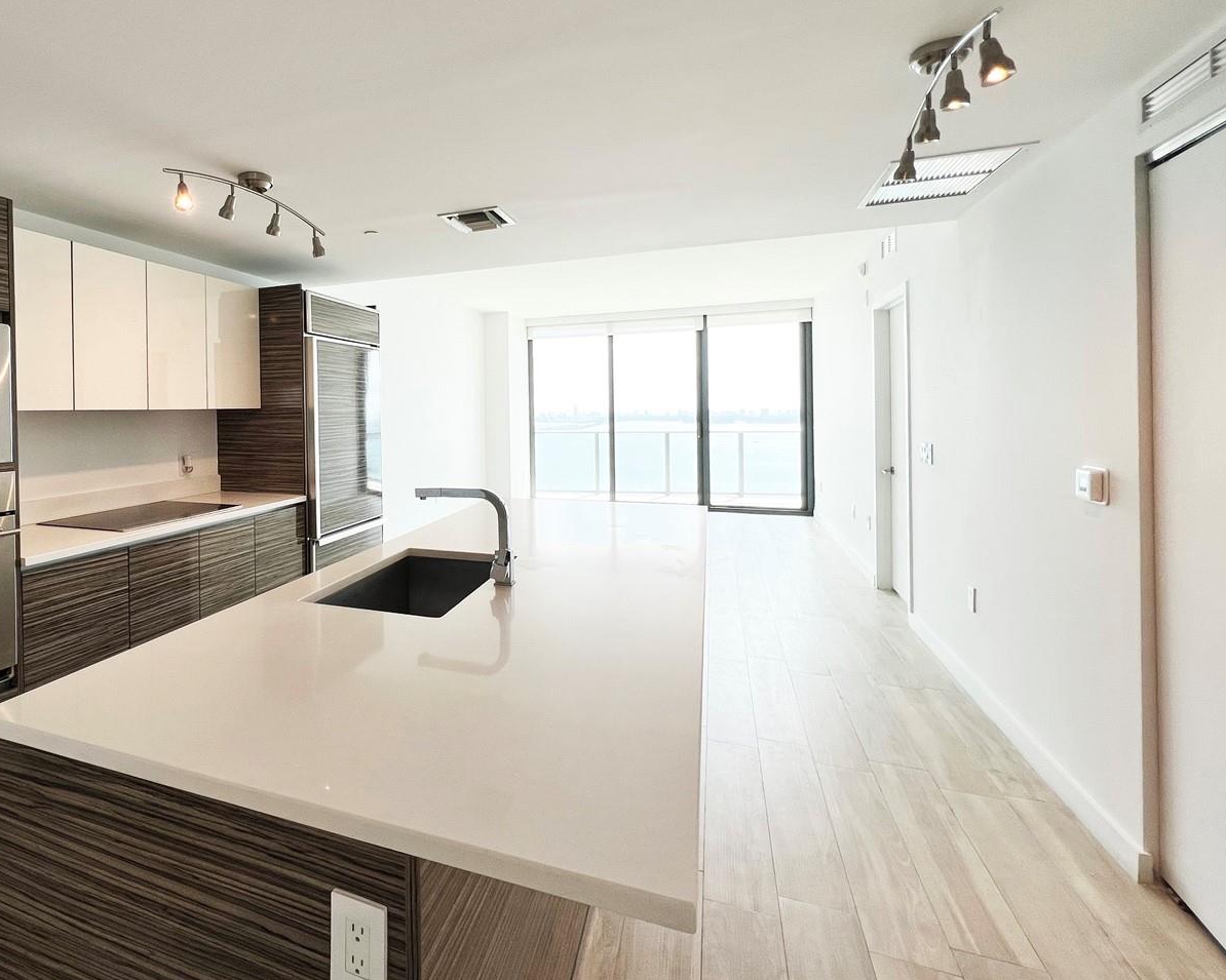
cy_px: 417
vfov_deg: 76.5
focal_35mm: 17
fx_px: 617
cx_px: 430
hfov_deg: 87.1
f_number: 1.8
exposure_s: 1/256
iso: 32
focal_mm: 1.57
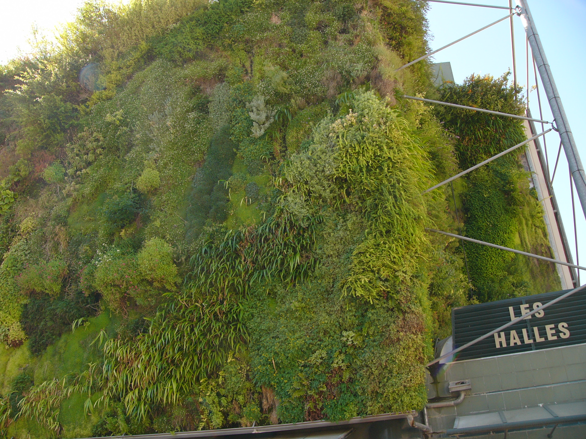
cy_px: 220
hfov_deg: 51.4
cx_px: 293
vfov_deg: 39.7
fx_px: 609
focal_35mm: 36
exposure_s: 1/200
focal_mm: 6
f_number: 2.8
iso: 50
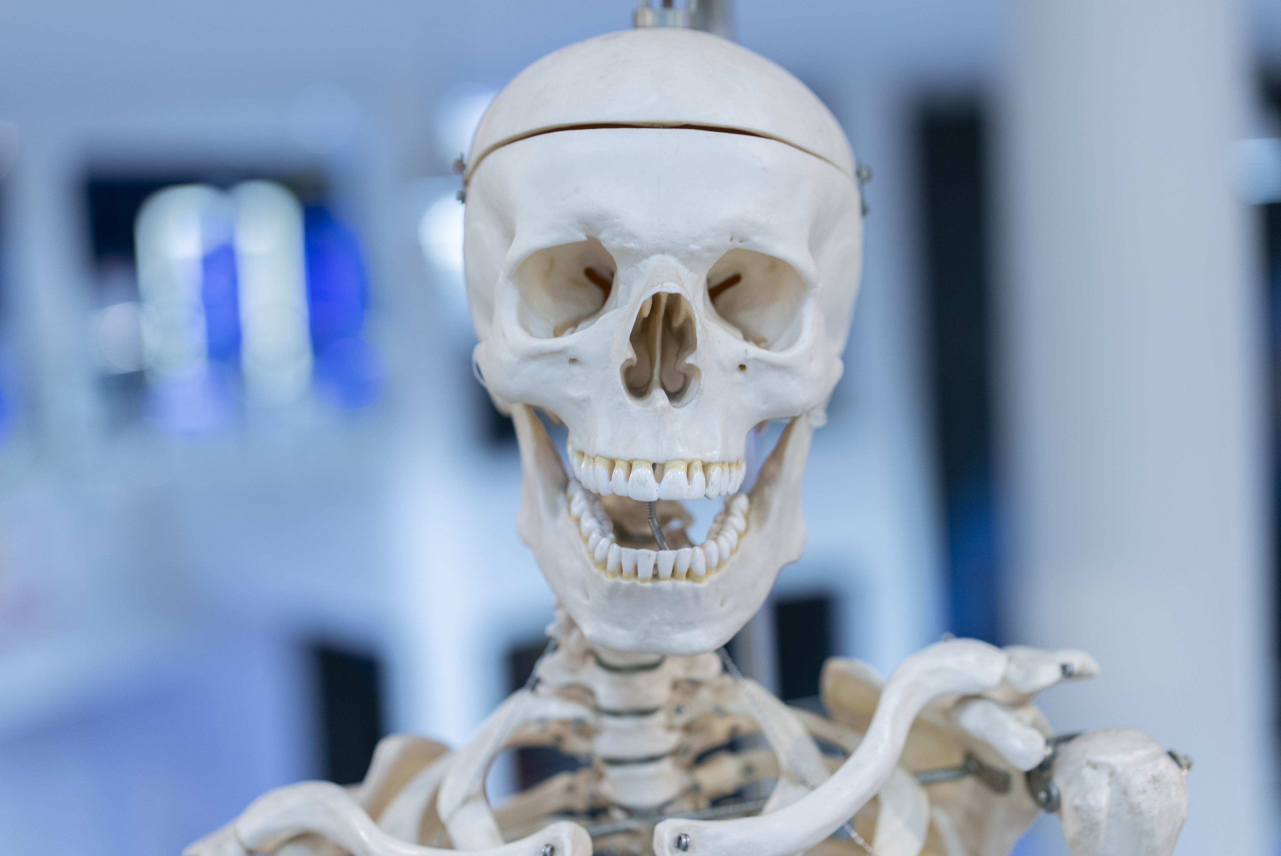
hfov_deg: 36.2
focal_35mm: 55
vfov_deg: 24.7
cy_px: 428
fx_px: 1958
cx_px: 640
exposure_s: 1/60
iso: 250
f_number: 2.2
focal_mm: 55
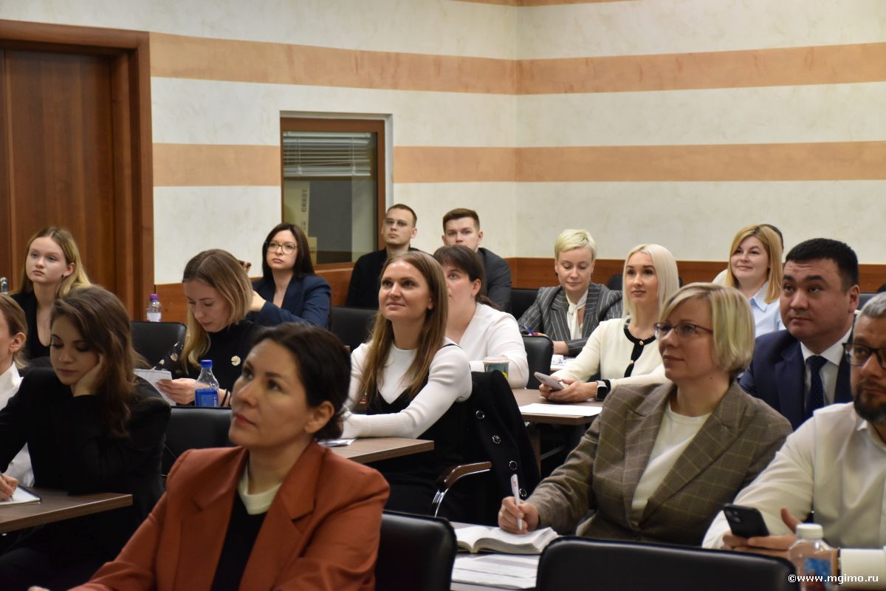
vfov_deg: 15.2
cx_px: 443
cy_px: 296
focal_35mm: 90
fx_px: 2215
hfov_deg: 22.6
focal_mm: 60
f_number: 5
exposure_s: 1/125
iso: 1100
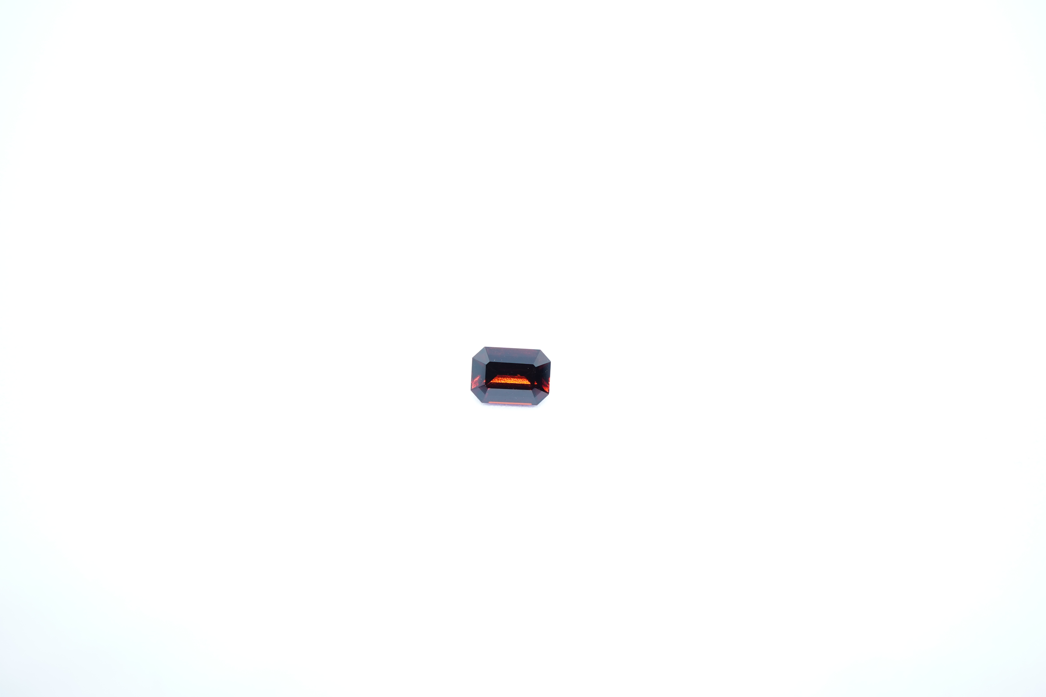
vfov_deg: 29.9
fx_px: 1307
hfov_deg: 43.6
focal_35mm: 45
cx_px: 523
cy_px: 348
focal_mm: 30
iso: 640
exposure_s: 1/80
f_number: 6.3
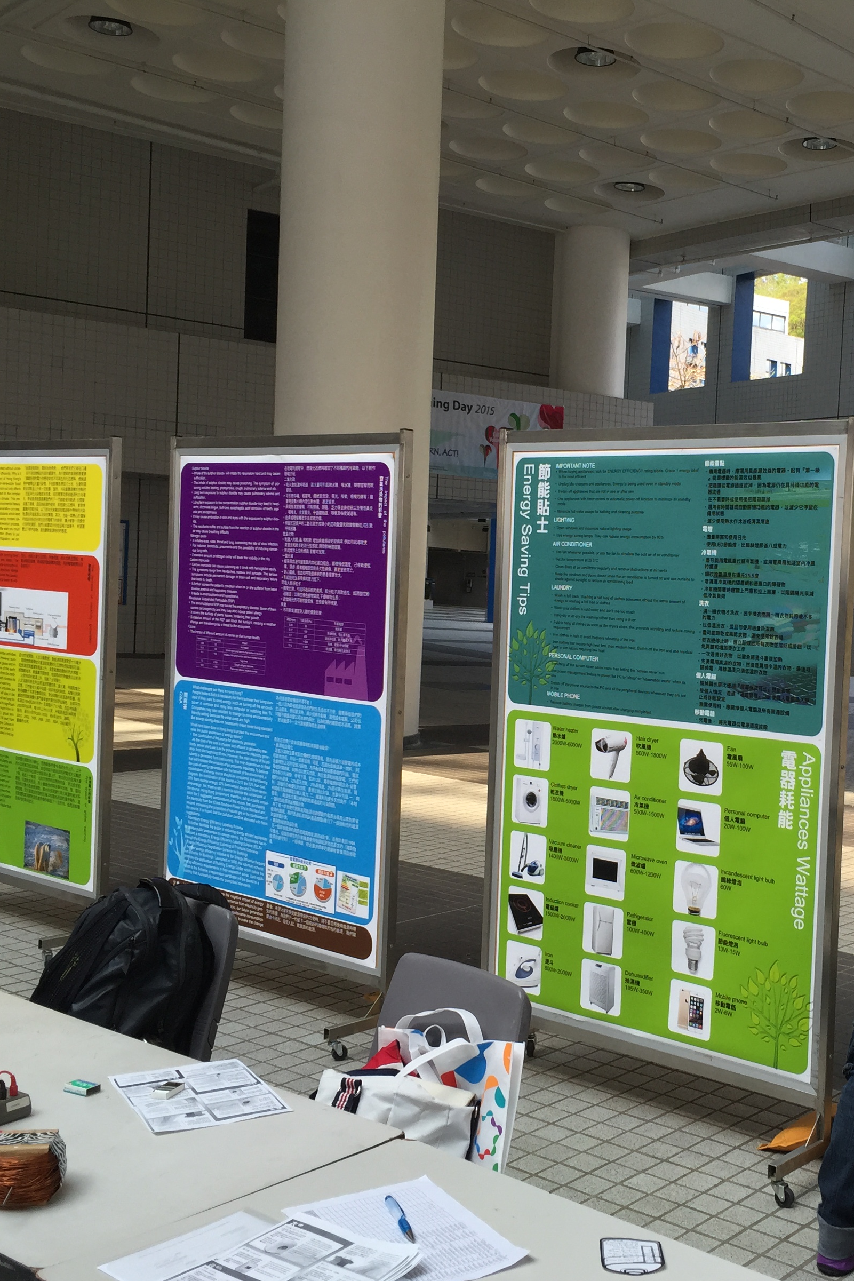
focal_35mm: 41
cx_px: 667
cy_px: 650
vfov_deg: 47.4
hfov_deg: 31.9
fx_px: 1459
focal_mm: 4.15
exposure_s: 1/275
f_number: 2.2
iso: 32
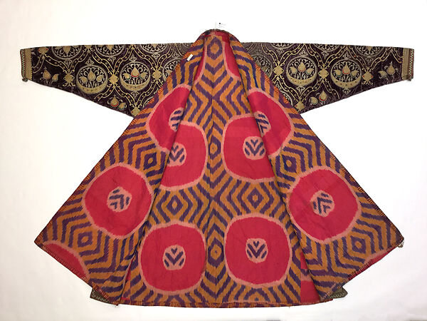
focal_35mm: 31
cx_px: 214
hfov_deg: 58.4
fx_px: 382
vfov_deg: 45.4
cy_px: 160
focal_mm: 3.3
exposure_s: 1/30
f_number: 2.4
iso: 25
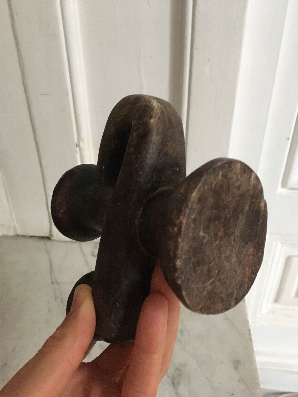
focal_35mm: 29
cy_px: 198
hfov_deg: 48.2
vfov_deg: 61.7
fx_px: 333
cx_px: 149
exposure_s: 1/17
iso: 320
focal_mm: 4.15
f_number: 2.2
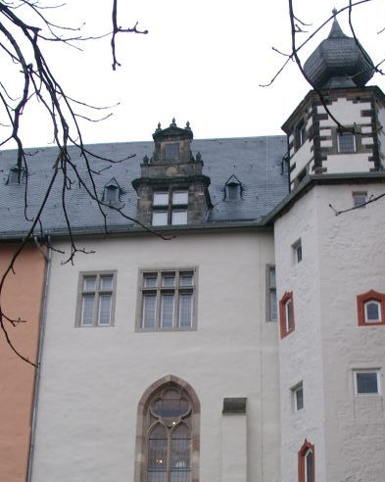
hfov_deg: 28.0
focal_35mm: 54
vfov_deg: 33.8
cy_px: 379
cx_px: 231
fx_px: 770
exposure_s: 1/13.8
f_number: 5.6
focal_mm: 7.13
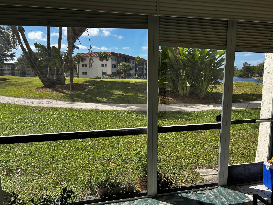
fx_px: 205
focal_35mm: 26
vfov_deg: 53.1
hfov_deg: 67.3
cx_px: 136
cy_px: 102
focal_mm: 5.7
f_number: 1.5
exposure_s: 1/2083
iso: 50
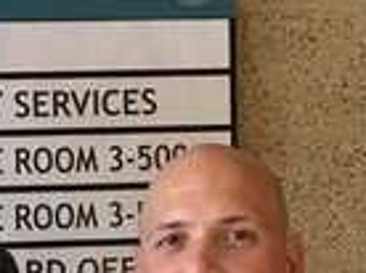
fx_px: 1245
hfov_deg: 16.2
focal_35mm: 118
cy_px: 363
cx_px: -53
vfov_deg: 12.1
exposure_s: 1/15
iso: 320
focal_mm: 4.15
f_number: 2.2
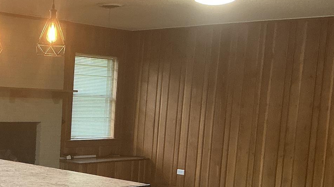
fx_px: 584
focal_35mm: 66
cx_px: 27
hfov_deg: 30.4
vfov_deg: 17.9
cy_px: 176
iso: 200
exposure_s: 1/60
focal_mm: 3
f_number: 1.8
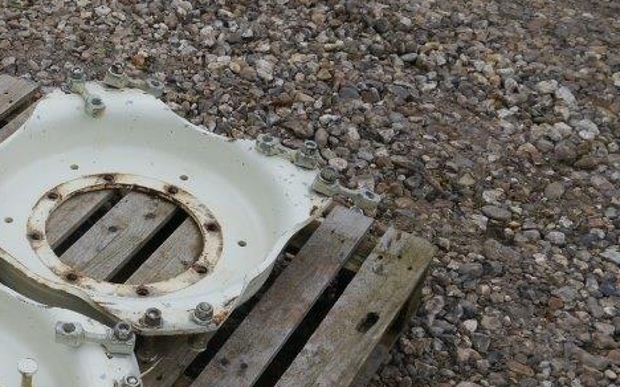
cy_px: 301
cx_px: -15
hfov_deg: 29.3
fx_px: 1098
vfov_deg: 19.8
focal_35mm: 65
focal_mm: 14
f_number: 5.6
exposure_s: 1/250
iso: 160
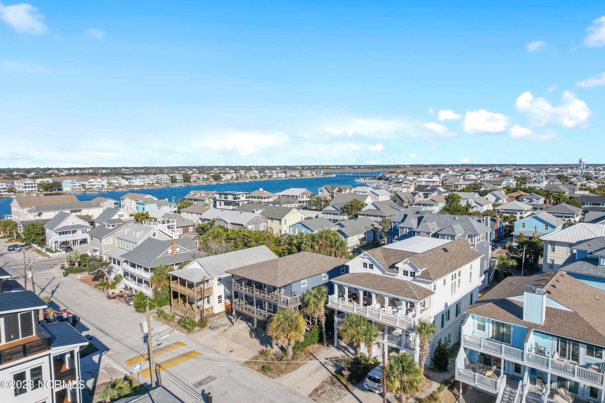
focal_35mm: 22
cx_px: 302
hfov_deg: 78.6
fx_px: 370
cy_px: 202
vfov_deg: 57.2
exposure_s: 1/400
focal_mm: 8.38
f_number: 2.8
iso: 120
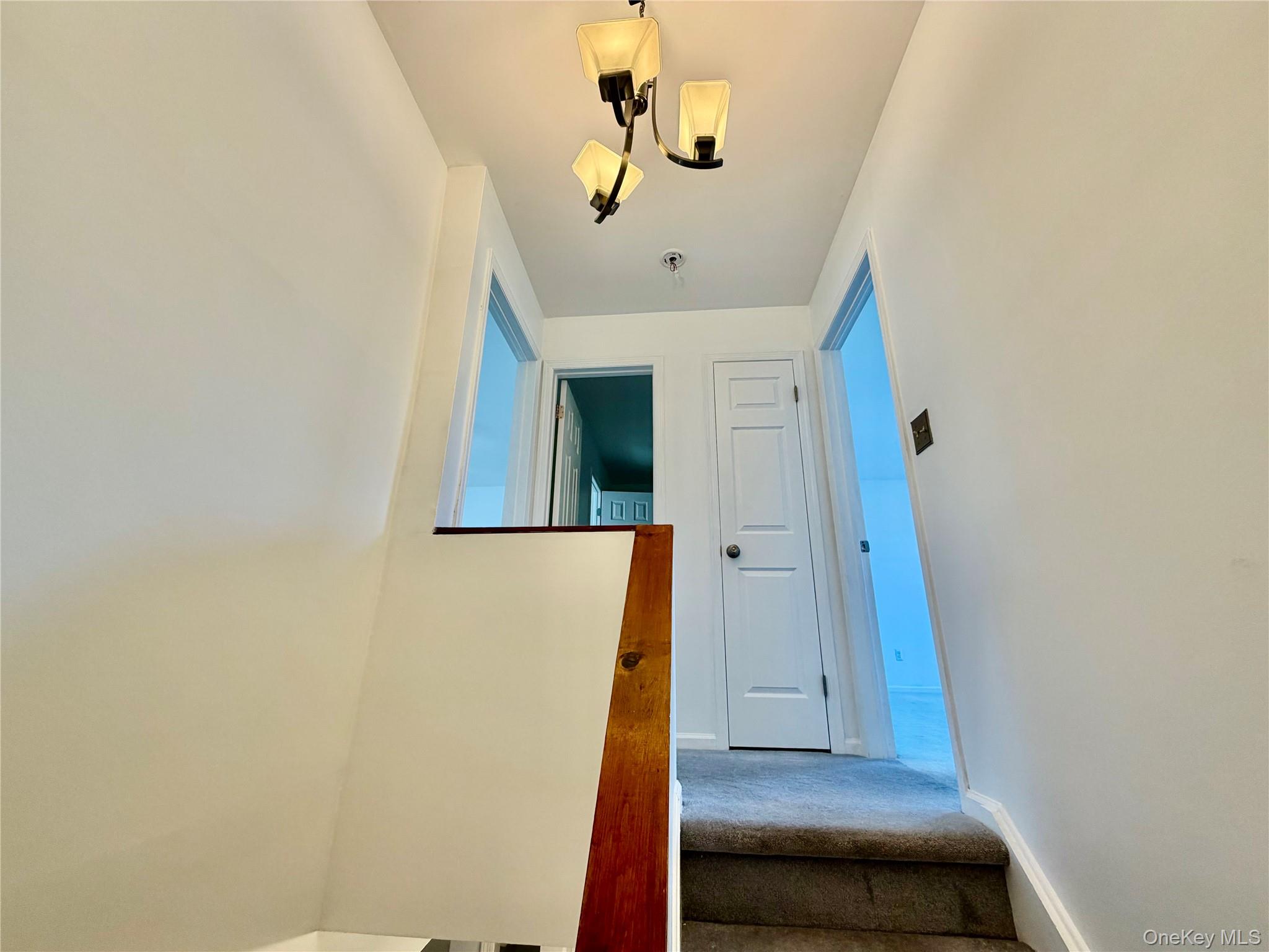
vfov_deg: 85.7
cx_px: 634
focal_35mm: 14
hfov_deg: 102.1
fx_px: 513
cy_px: 476
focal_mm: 2.22
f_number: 2.2
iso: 125
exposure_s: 1/120
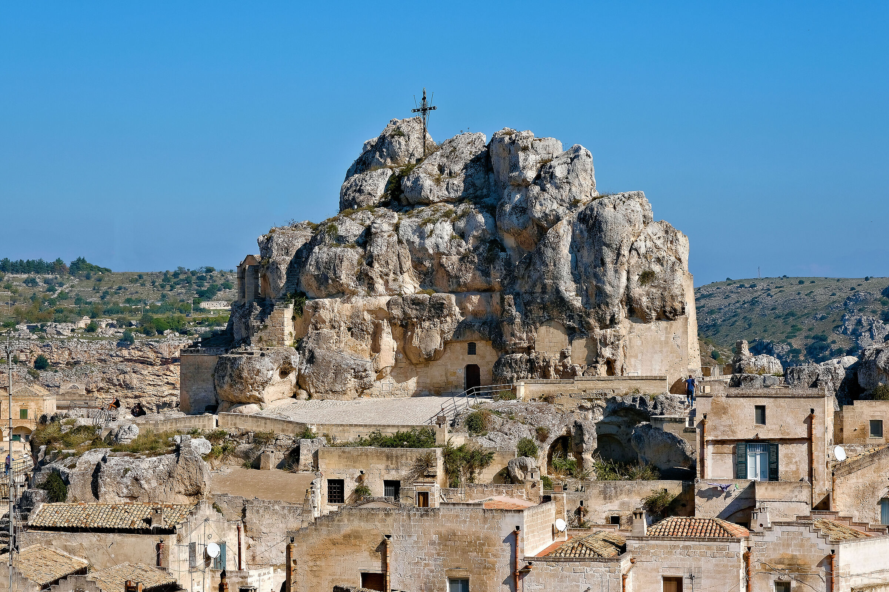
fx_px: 2099
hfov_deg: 23.9
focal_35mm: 85
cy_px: 296
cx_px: 444
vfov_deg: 16.1
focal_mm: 56.5
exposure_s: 1/280
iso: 160
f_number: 11
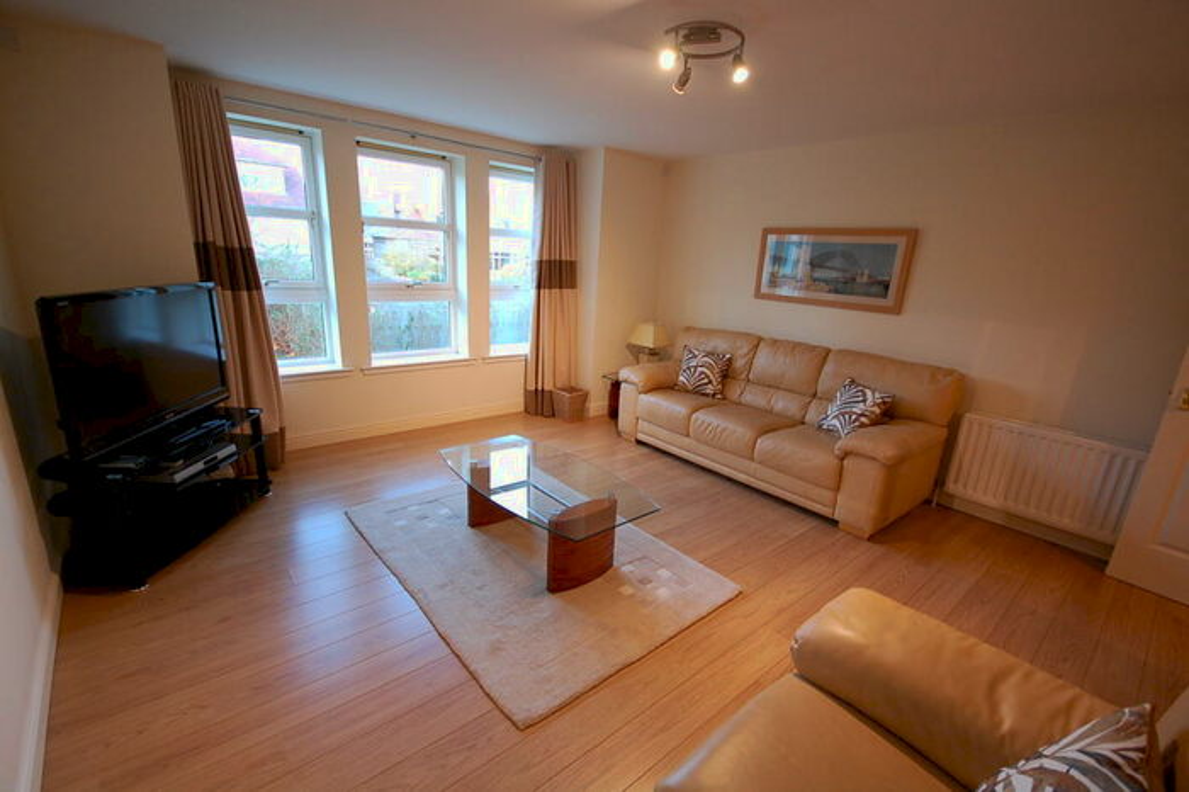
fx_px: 495
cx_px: 594
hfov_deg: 100.4
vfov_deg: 77.3
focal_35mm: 15
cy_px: 396
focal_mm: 10
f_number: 4
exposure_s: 1/25
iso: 800
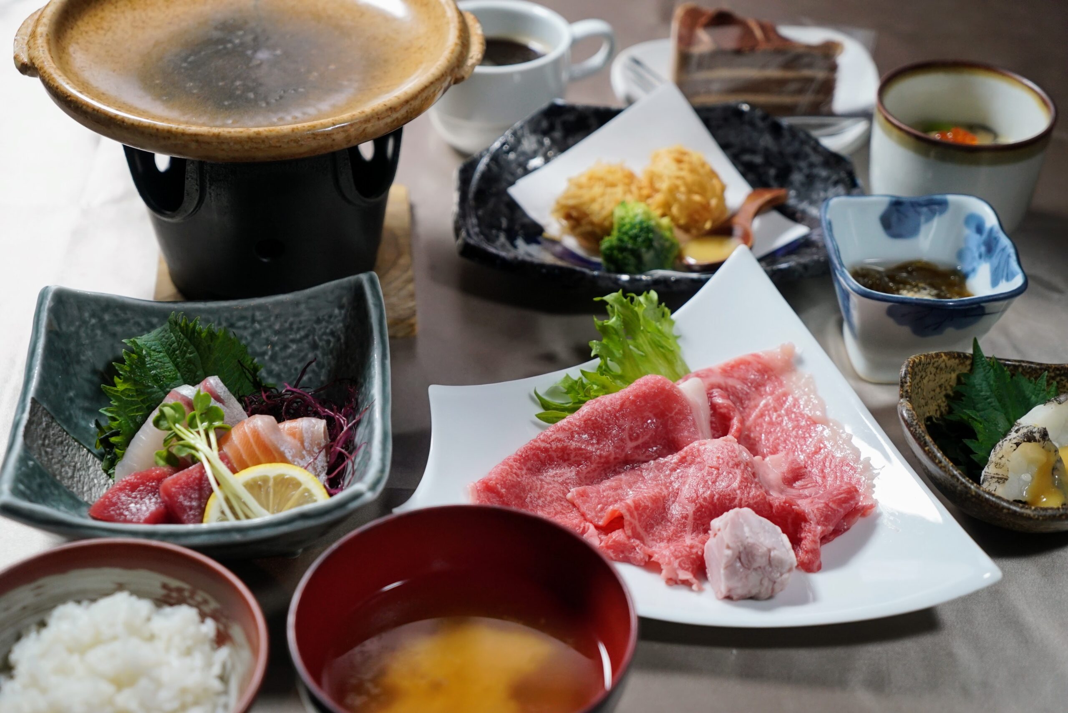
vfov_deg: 21.9
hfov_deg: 32.4
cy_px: 356
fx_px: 1840
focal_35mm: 62
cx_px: 534
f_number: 4
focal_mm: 62
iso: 1000
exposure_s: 1/80
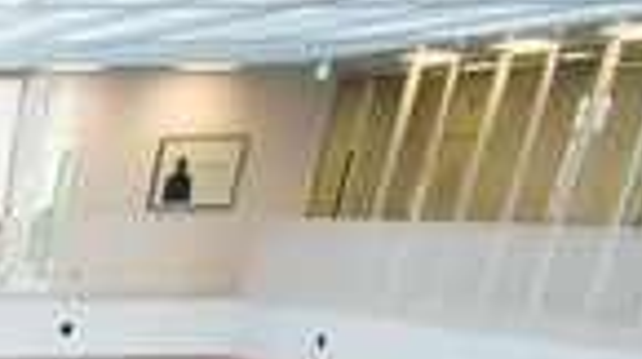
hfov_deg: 17.7
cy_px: 1013
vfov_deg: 10.6
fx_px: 1479
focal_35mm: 87
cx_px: -624
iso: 100
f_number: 9
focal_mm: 16
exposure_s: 1
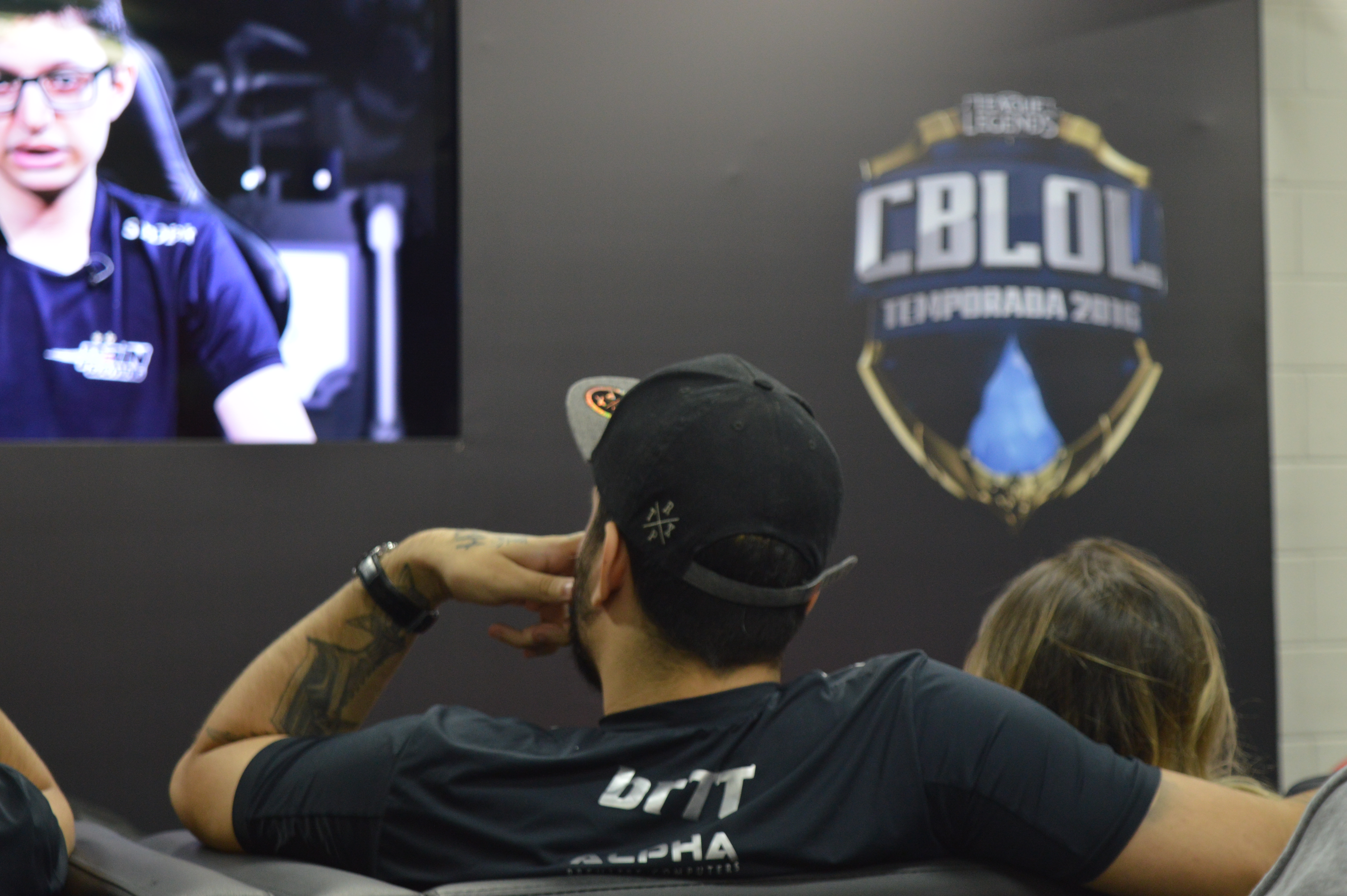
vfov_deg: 16.5
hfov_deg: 24.6
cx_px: 674
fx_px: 3084
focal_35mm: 82
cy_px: 448
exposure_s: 1/15
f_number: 5.6
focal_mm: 55
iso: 720
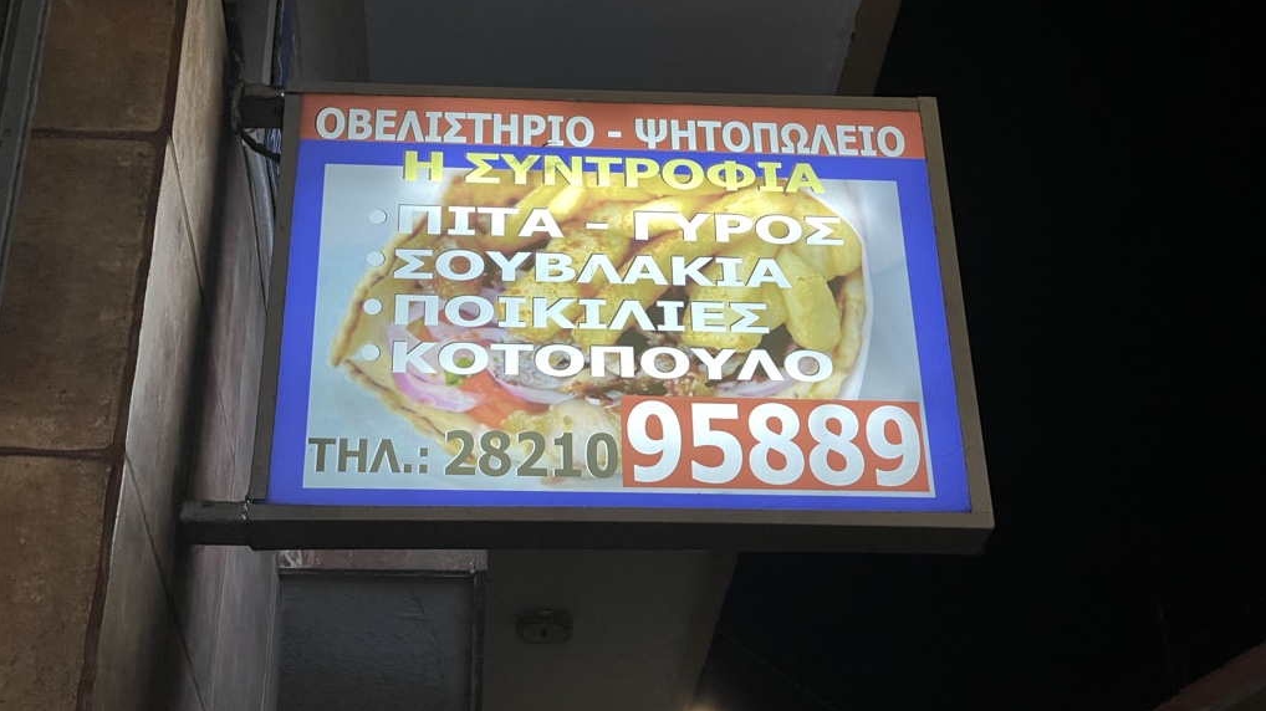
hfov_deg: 36.6
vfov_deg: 21.1
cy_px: 316
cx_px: 633
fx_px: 1913
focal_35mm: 57
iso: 160
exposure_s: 1/50
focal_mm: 6
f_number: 2
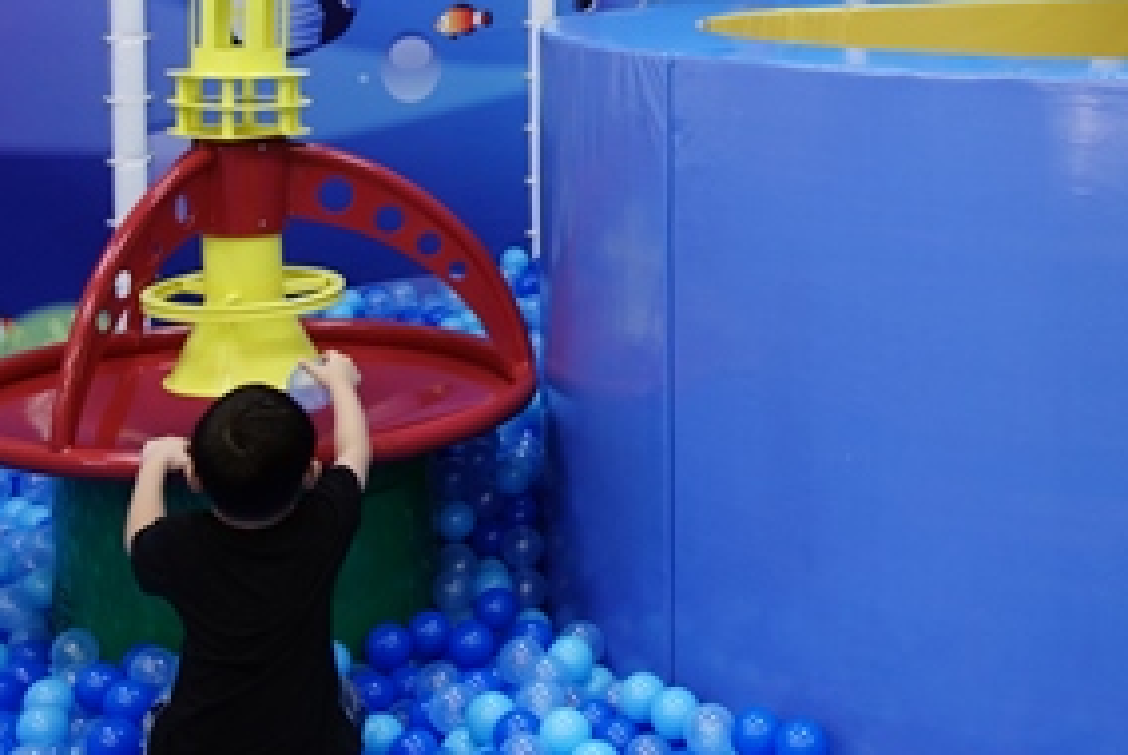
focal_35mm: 64
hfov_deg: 31.0
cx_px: 794
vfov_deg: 20.8
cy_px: 66
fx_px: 2007
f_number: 1.8
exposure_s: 1/100
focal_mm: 10.4
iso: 125
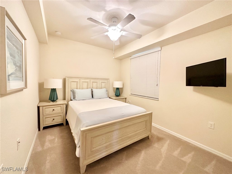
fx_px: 94
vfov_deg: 85.7
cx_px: 116
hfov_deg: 102.1
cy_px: 87
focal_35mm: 14
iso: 500
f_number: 2.2
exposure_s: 1/60
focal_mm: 2.22
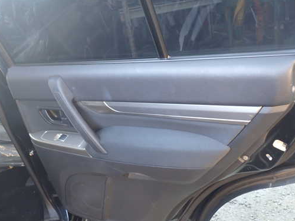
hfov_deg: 51.3
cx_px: 160
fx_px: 307
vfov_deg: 39.6
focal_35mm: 36
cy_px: 116
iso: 200
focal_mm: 5.4
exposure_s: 1/40
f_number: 2.3
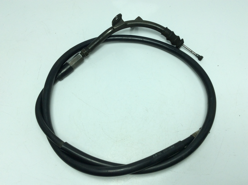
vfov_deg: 44.1
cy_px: 92
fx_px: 229
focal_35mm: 32
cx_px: 124
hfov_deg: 56.9
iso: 32
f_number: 2.4
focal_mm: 3.3
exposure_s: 1/555
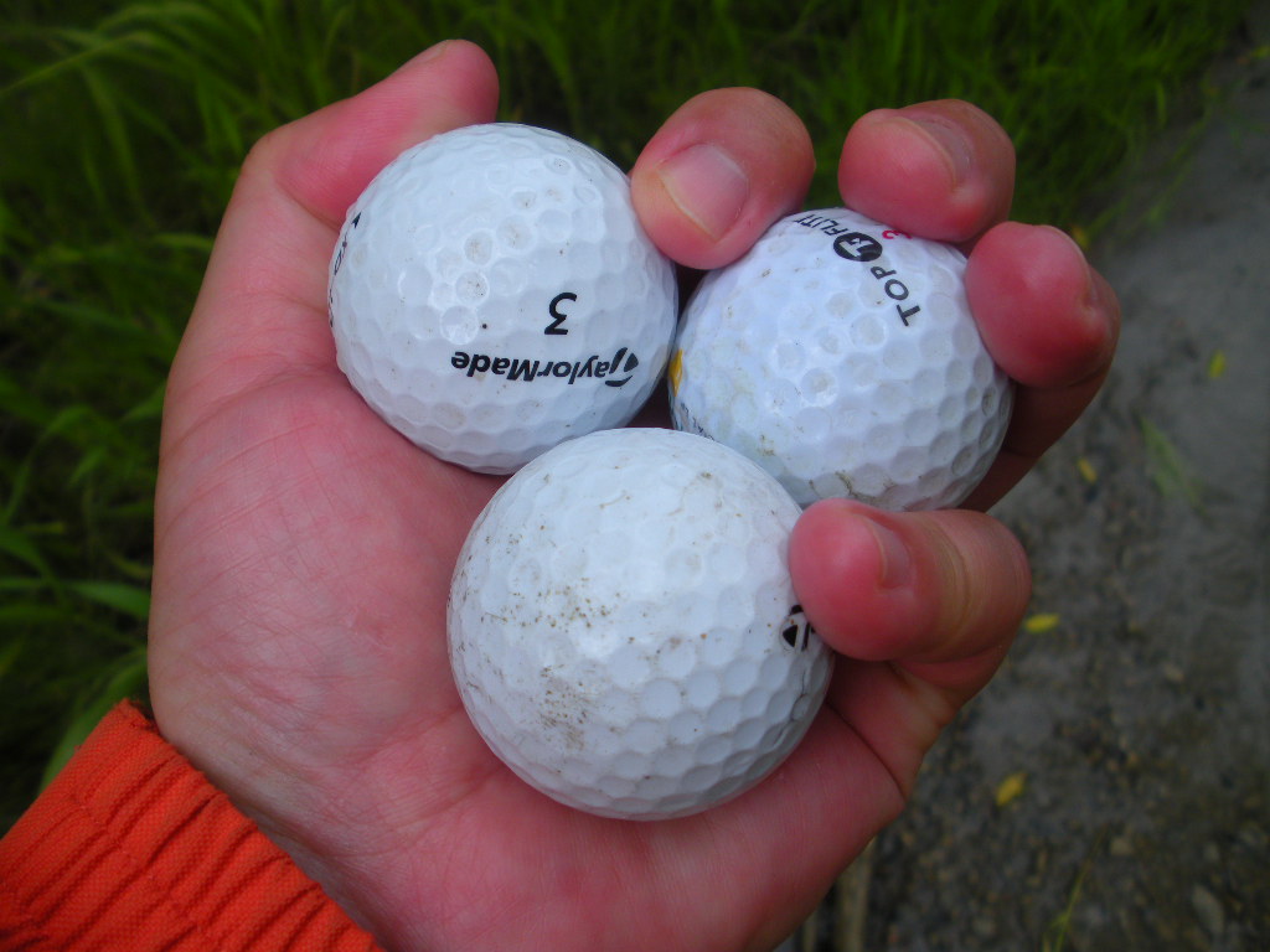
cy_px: 476
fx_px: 1321
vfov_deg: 39.7
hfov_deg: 51.4
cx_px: 635
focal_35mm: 36
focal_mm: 6.3
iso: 64
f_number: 3.5
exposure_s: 1/530
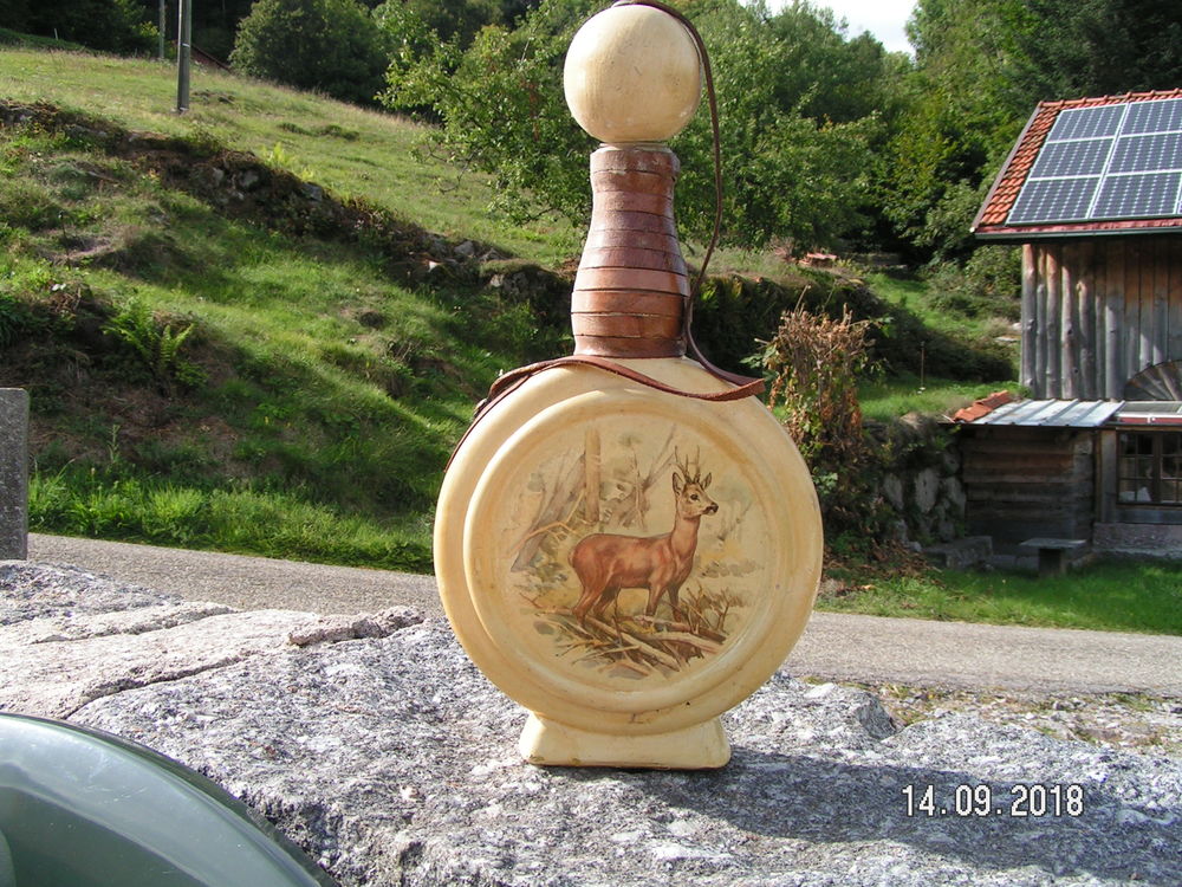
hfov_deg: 49.0
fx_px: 1298
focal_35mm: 38
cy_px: 444
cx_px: 591
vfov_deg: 37.7
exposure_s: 1/200
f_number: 5.6
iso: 50
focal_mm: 5.8
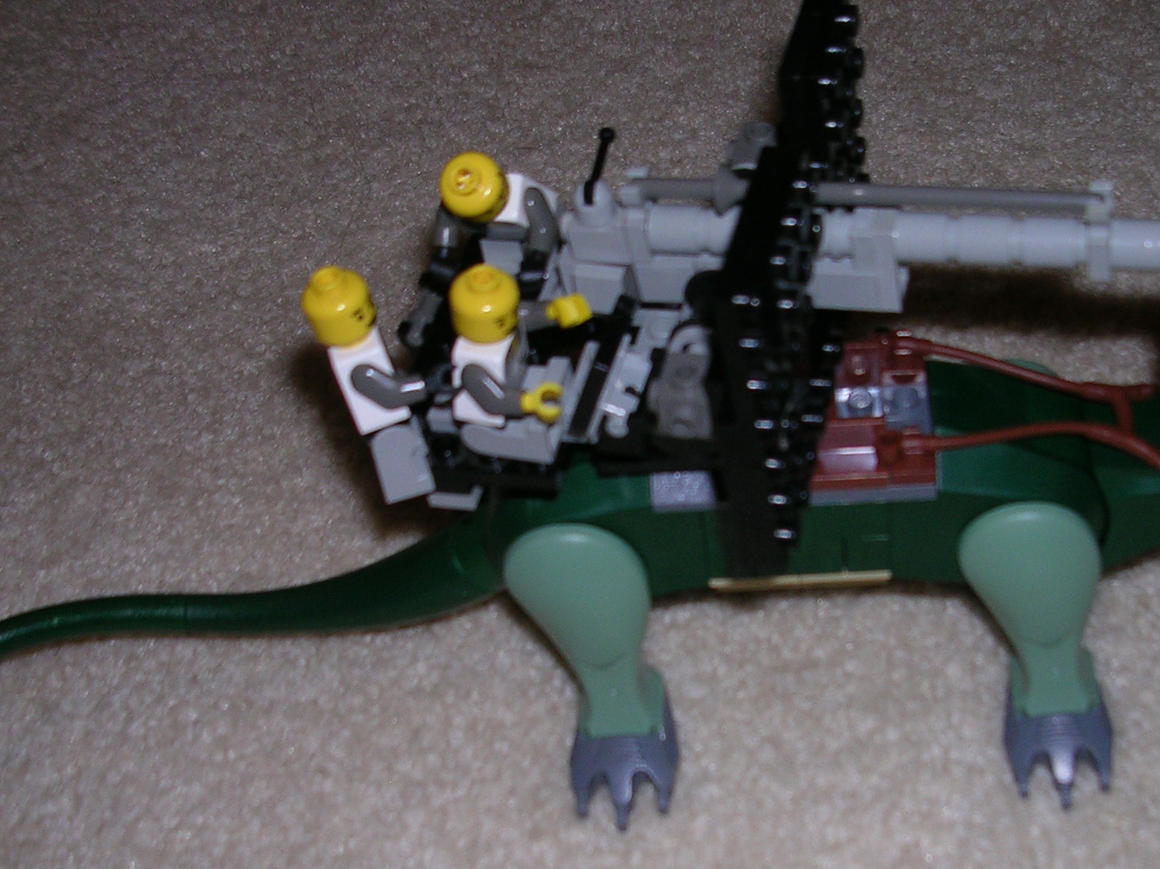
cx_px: 791
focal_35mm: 52
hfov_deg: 36.4
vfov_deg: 28.0
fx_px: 1742
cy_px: 516
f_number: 2.8
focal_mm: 5.8
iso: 50
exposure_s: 1/60.1
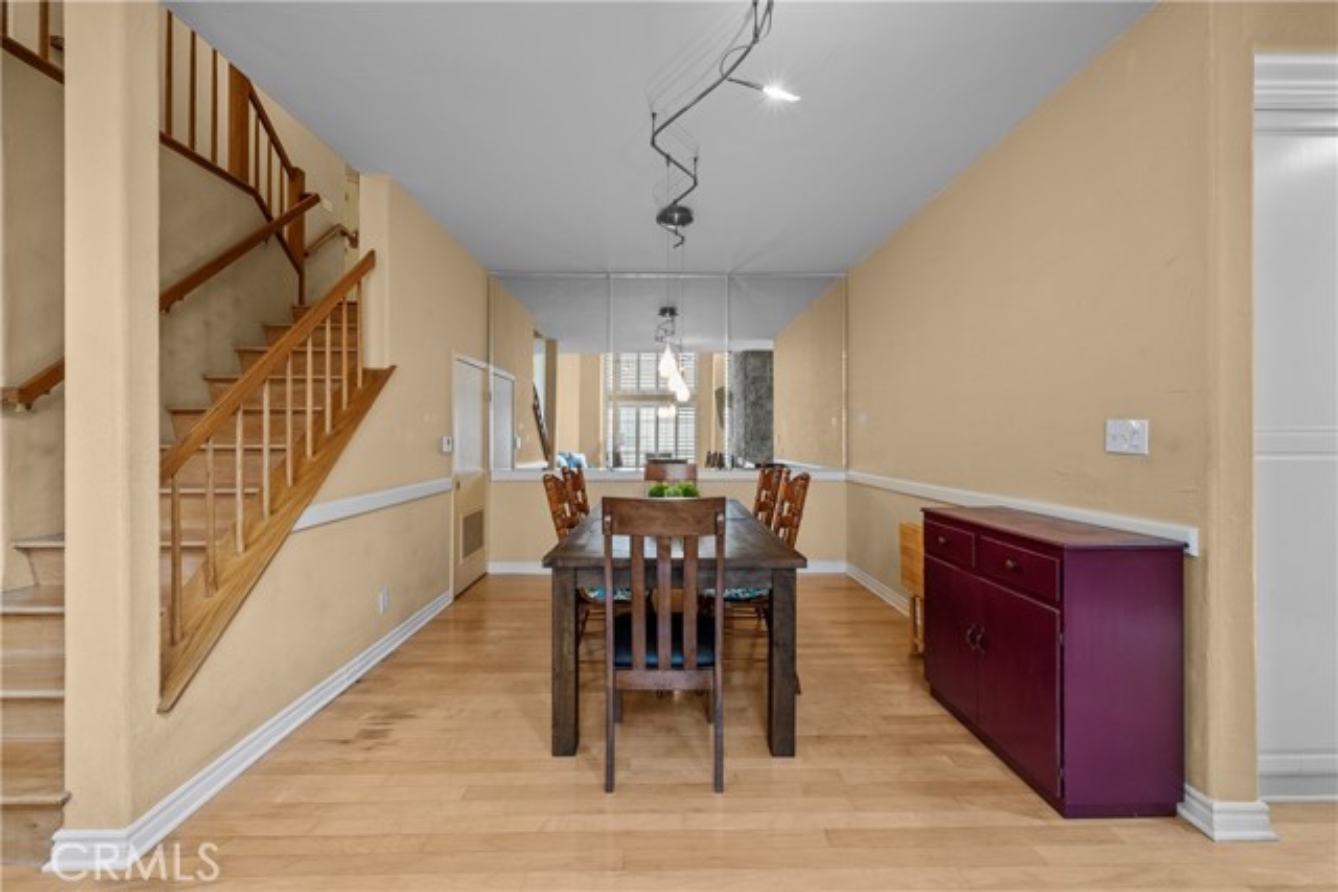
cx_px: 669
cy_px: 446
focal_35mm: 14
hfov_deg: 104.2
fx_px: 520
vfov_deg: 81.2
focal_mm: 14
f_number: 9
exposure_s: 1/1.67
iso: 100
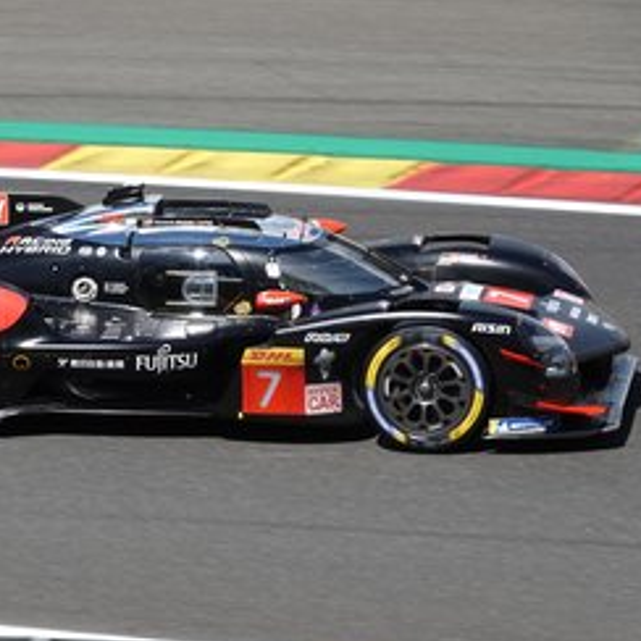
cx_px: 126
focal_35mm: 257
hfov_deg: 6.8
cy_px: 344
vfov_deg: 6.8
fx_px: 5384
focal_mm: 60.29
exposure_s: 1/800
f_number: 4.5
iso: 100
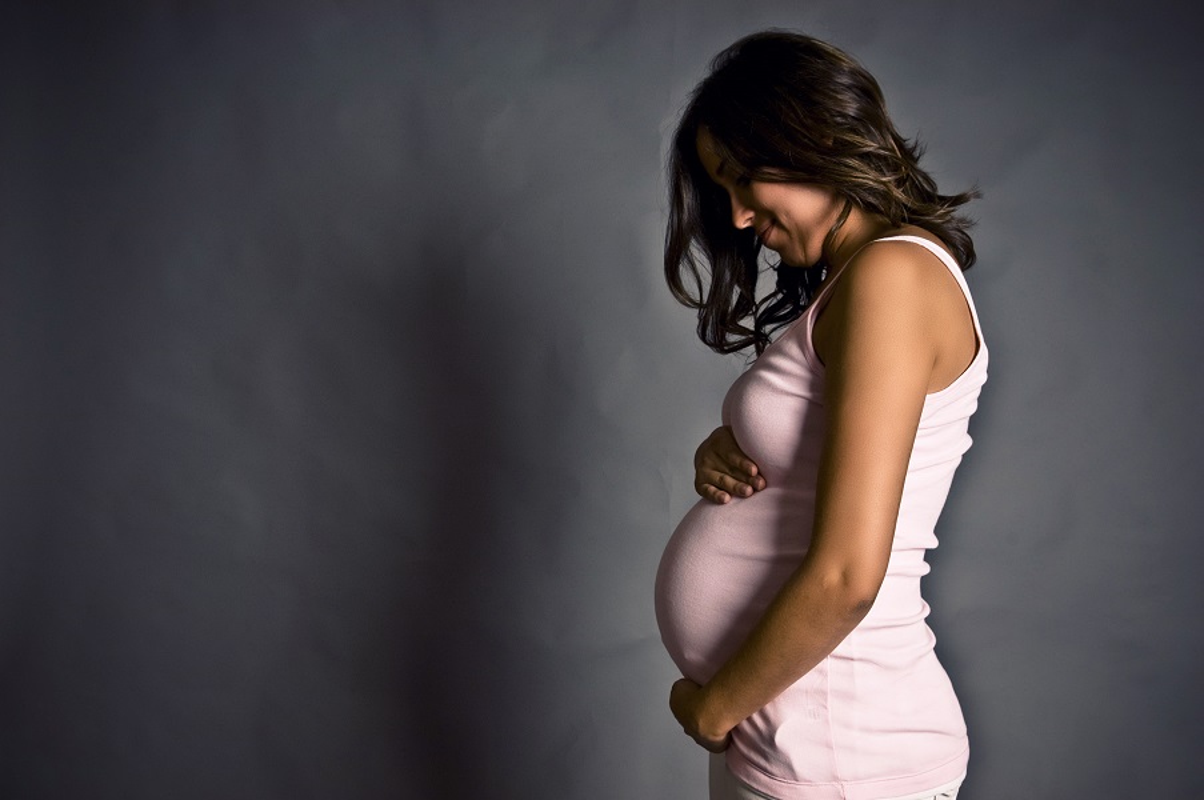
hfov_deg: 49.6
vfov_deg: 34.1
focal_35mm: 39
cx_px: 602
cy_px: 400
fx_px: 1303
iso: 200
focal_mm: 26
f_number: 5
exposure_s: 1/125
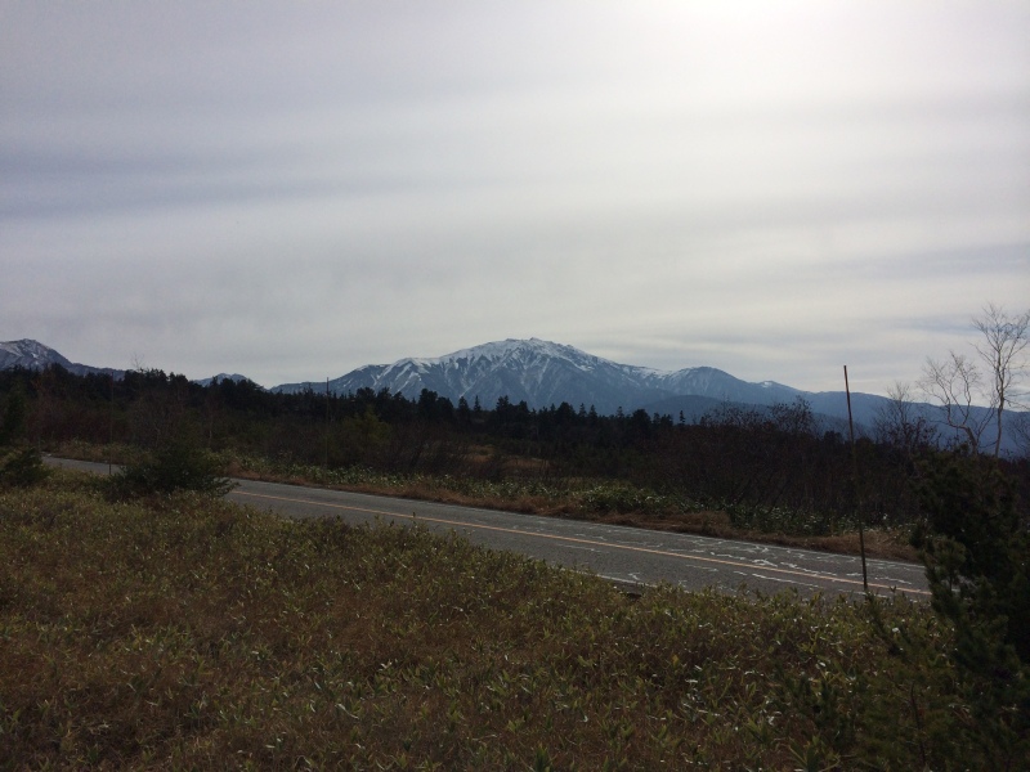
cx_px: 515
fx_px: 893
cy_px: 386
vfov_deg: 46.8
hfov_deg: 60.0
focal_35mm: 30
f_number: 2.2
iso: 50
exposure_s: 1/13699
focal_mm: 4.12
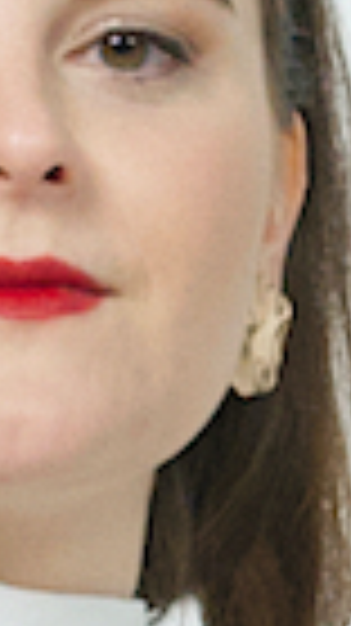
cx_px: 662
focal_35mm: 646
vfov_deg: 3.3
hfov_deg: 1.9
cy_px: 644
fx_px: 10708
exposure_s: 1/50
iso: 800
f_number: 7.1
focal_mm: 38
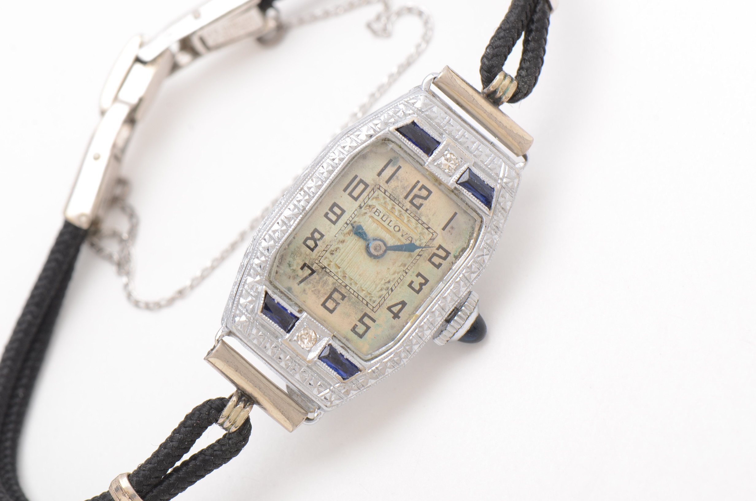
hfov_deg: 16.1
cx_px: 378
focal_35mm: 128
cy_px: 250
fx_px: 2672
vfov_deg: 10.7
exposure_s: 1/160
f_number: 14
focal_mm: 85
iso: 200
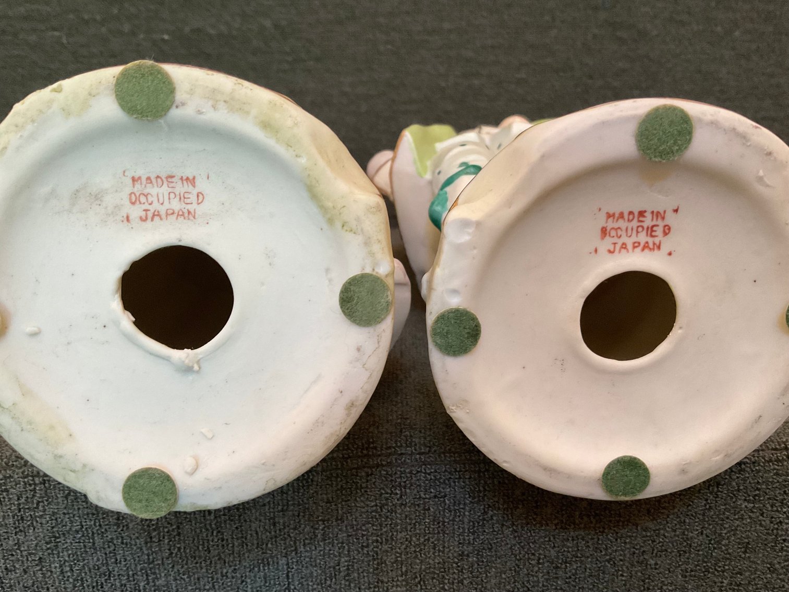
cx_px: 394
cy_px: 296
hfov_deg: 61.7
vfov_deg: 48.2
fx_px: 661
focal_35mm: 29
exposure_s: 1/60
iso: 200
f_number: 1.8
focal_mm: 3
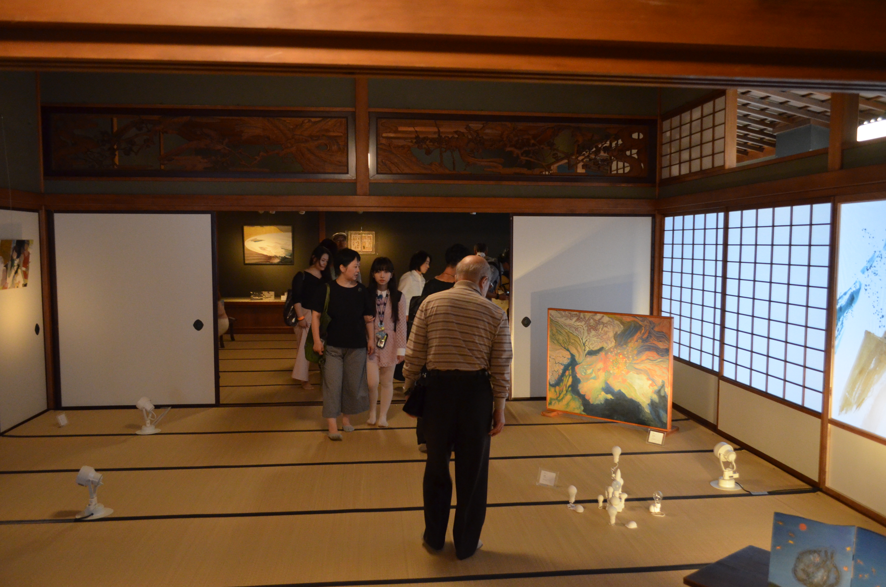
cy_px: 294
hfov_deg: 62.0
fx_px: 737
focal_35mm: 30
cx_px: 443
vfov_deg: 43.4
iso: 2200
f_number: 3.8
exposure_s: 1/30
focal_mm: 20
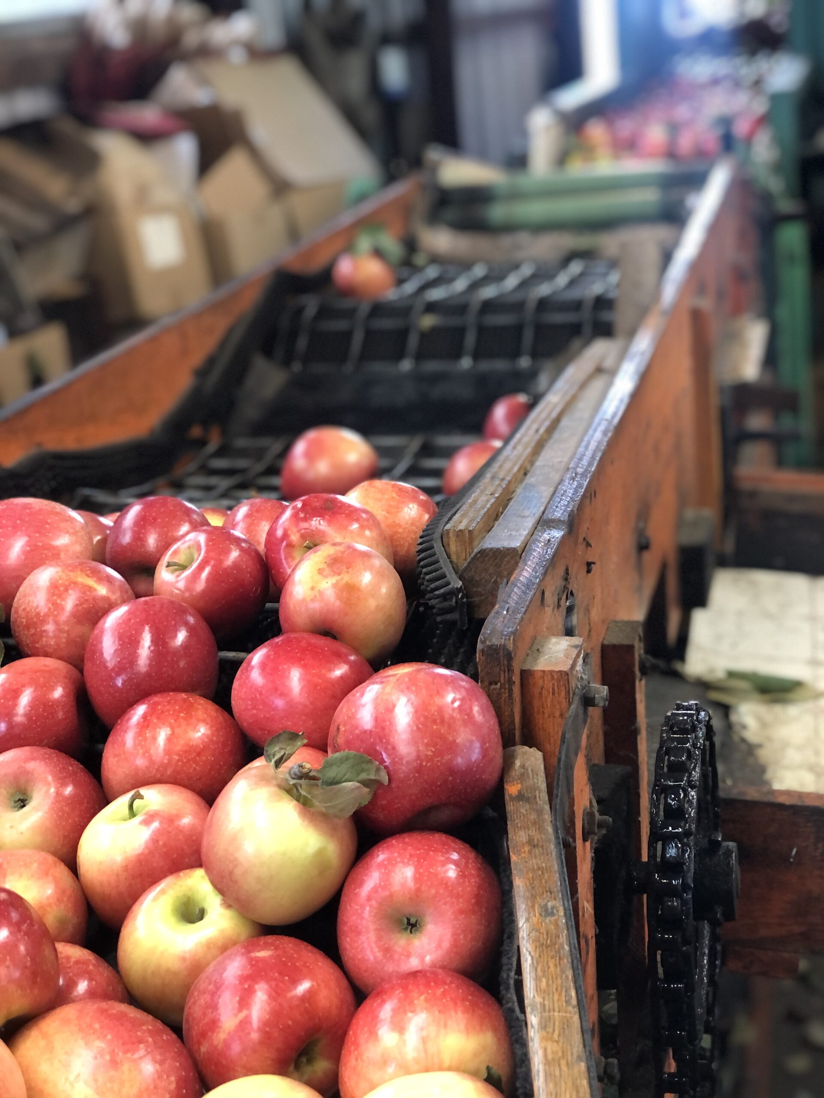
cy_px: 549
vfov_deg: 33.8
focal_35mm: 57
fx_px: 1809
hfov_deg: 25.7
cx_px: 412
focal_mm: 6.6
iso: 200
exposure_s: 1/30
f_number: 2.8
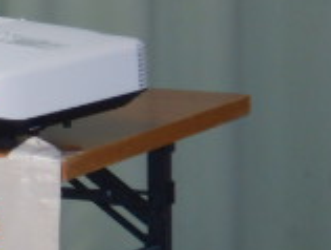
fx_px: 3562
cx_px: -331
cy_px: -57
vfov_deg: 4.0
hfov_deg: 5.2
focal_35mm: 372
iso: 250
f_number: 4.7
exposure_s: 1/30
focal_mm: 16.6
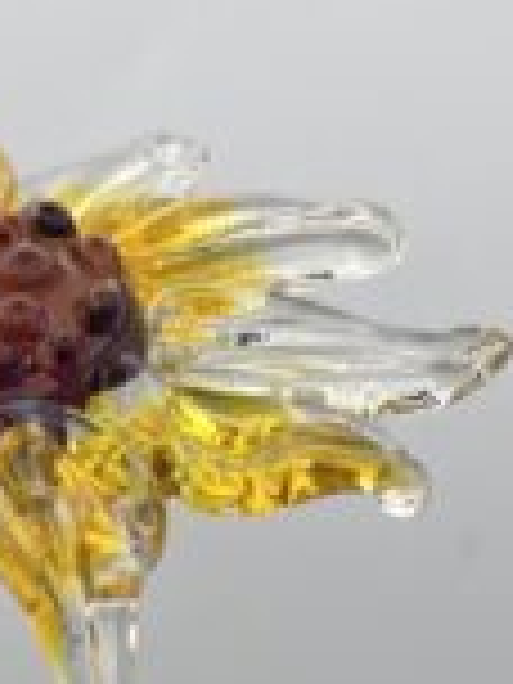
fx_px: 1798
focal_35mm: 91
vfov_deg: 19.6
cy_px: 929
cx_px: -90
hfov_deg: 15.7
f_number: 1.5
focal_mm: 5.7
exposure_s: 1/957
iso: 50
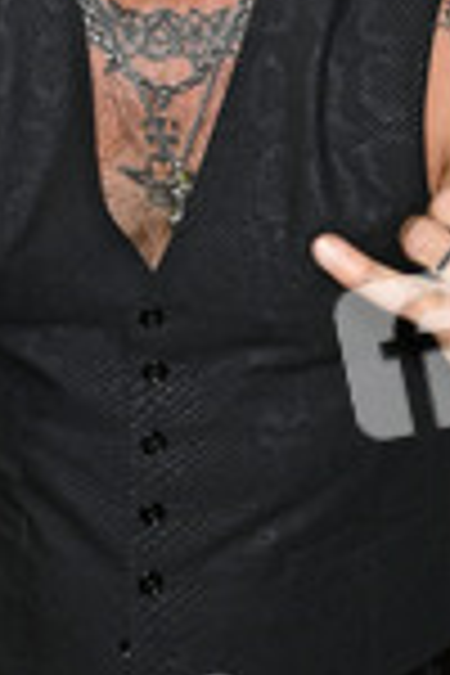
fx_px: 3243
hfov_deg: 7.9
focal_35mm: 173
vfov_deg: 11.8
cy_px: 108
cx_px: 158
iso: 800
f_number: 5.6
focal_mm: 65
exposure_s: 1/200
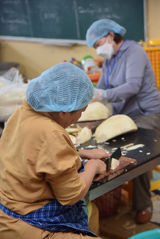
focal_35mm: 78
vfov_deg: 26.0
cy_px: 120
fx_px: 519
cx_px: 80
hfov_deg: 17.5
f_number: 4
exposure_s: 1/125
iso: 800
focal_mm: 78
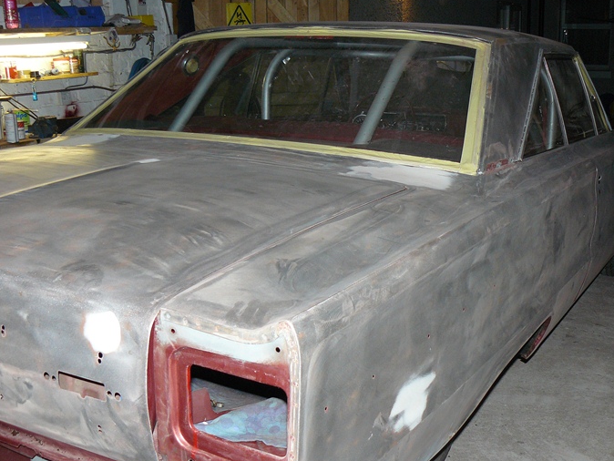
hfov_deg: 45.7
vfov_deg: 35.2
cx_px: 343
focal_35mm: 41
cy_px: 234
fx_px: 727
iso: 160
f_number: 2.8
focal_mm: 6
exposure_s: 1/30
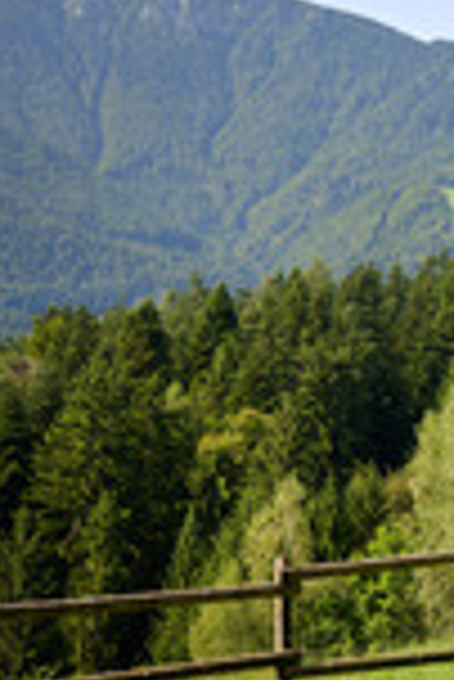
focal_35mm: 104
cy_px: 176
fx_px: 1963
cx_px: 706
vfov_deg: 19.5
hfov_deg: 12.5
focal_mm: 35
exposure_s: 1/1600
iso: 64
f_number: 2.5
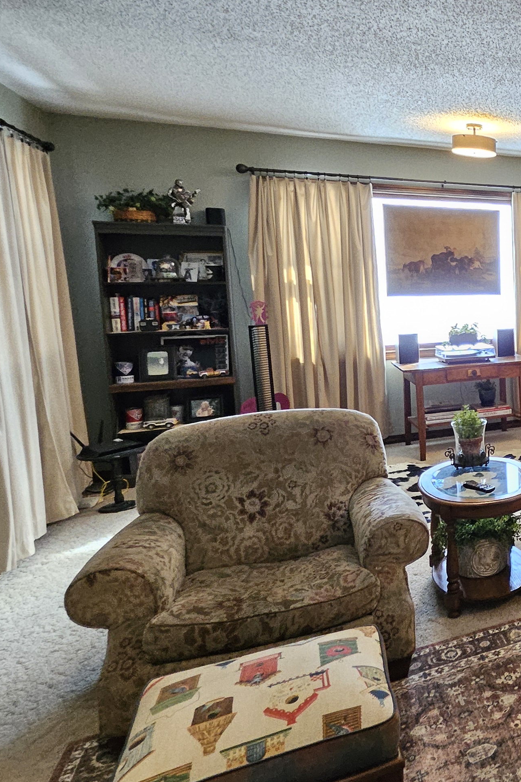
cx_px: 676
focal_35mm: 28
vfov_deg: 65.3
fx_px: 608
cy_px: 346
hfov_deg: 33.8
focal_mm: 1.74
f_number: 2.2
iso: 320
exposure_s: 1/60
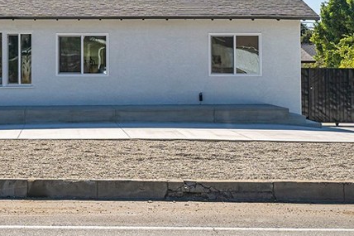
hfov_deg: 25.1
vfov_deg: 17.0
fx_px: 776
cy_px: 27
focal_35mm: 79
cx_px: 59
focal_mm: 33
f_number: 7.1
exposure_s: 1/1600
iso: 320
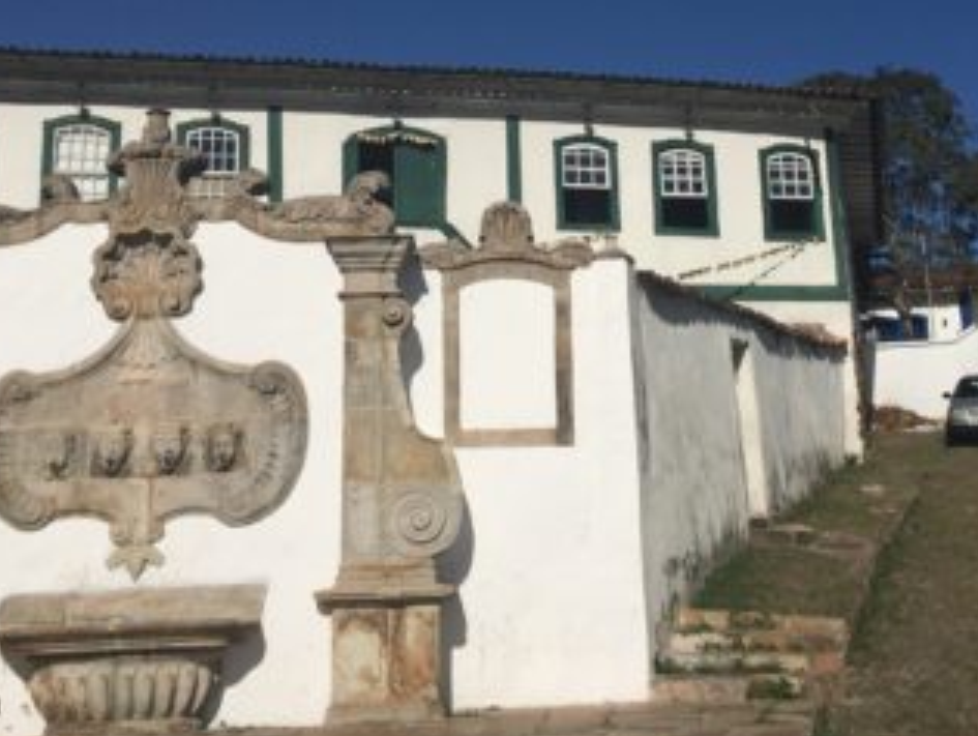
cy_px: 113
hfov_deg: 33.7
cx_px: 574
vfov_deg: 25.1
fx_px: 1612
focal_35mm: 57
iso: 25
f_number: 2.2
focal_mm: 4.15
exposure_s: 1/5128
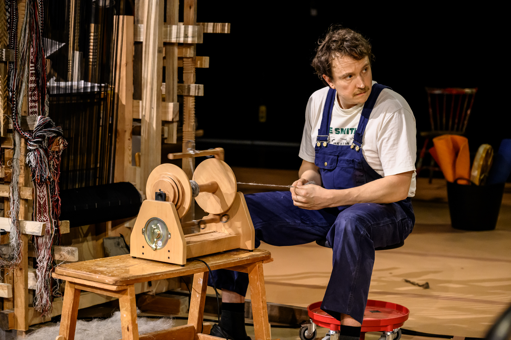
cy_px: 170
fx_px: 1249
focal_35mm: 88
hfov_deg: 23.1
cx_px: 256
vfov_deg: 15.5
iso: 4000
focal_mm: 88
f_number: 4
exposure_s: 1/200
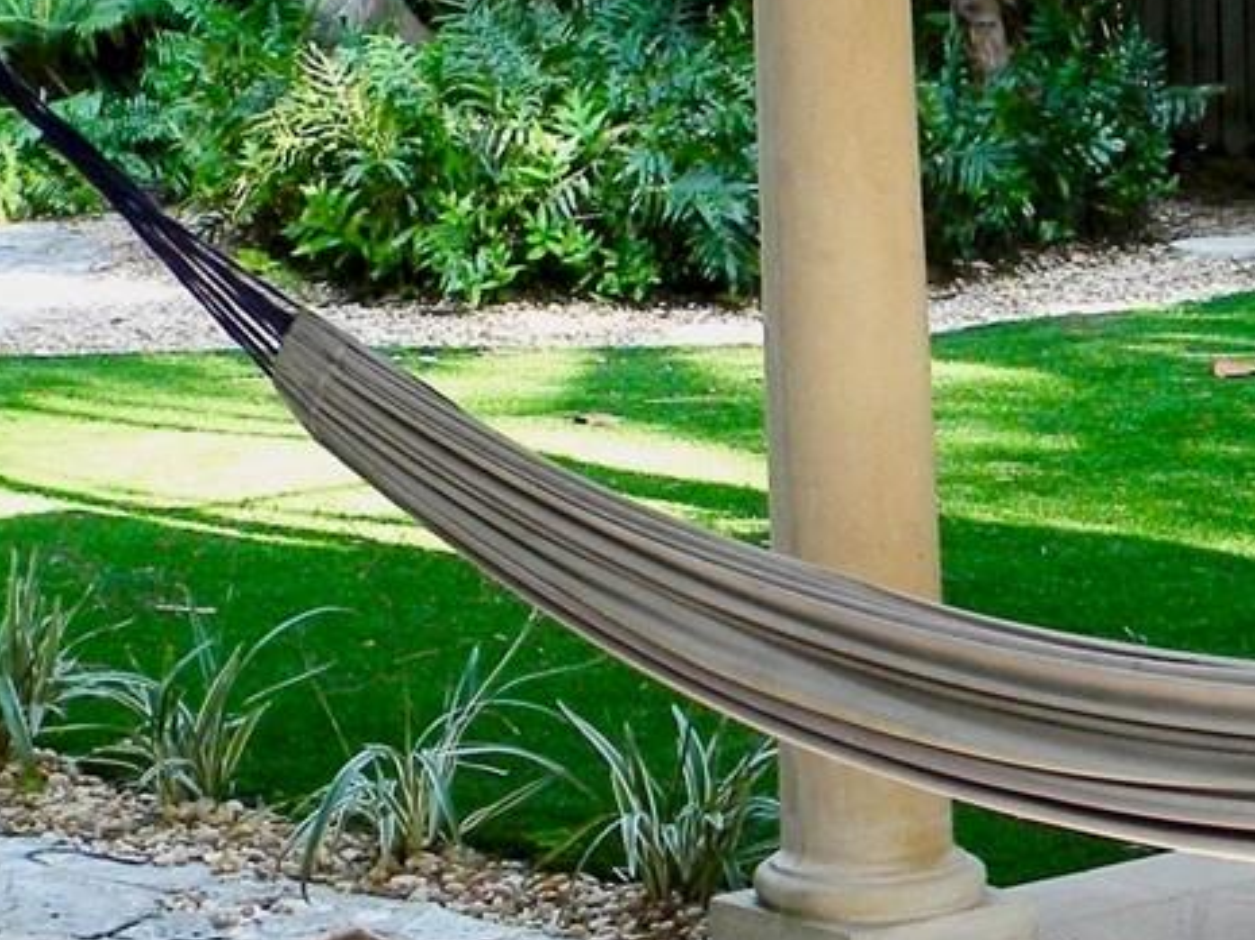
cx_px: 586
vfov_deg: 11.9
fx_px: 4492
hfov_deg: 15.9
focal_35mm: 124
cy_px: 324
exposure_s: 1/100
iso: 80
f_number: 3.7
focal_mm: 6.4
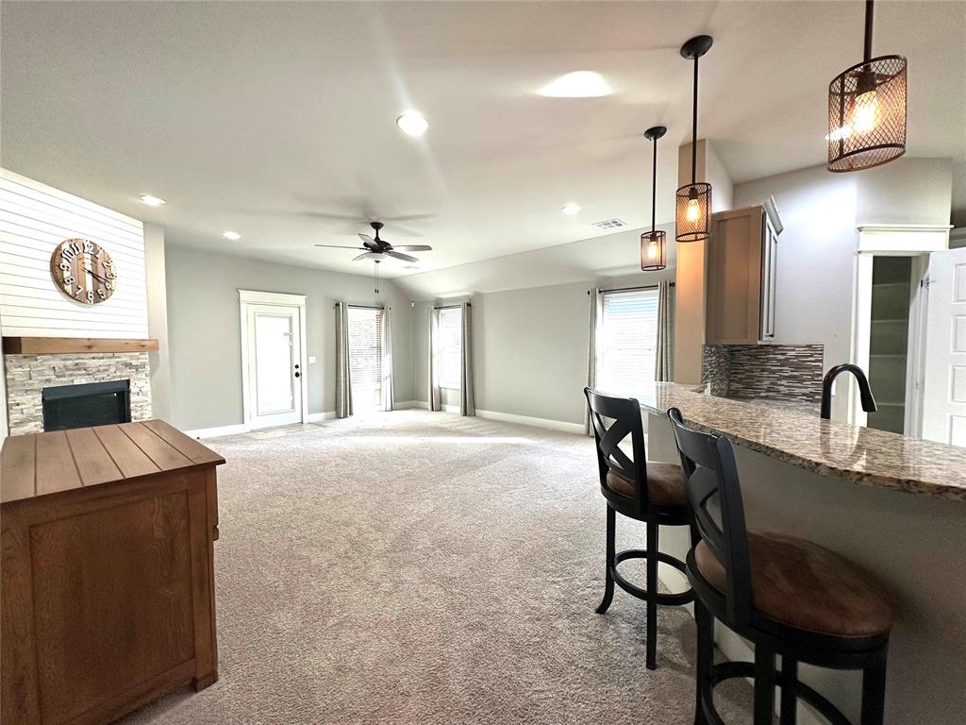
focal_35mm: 14
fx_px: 391
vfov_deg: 85.7
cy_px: 362
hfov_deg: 102.1
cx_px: 483
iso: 160
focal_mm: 2.22
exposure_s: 1/120
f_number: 2.2
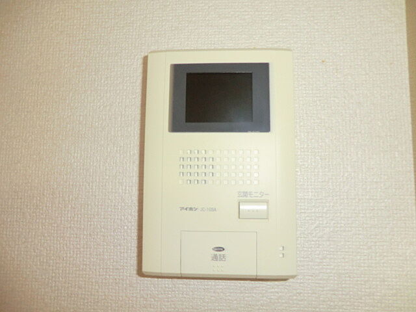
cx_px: 208
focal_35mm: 24
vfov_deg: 56.8
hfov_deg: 71.6
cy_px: 156
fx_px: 288
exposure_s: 1/30
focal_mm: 4.3
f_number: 3.2
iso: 200
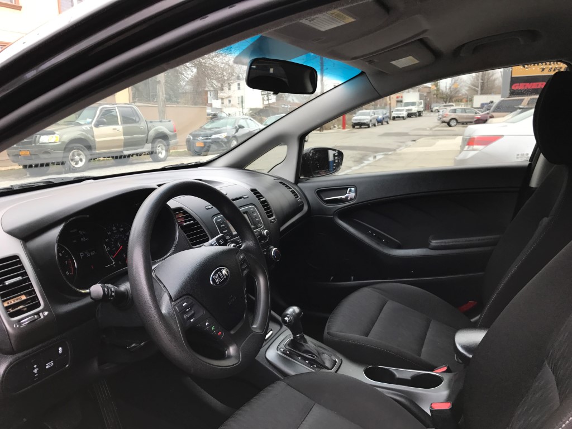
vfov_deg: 49.7
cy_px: 214
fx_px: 463
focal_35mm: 28
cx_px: 286
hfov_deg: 63.4
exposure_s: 1/294
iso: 20
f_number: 1.8
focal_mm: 3.99
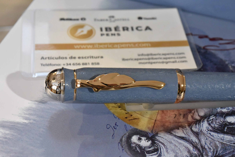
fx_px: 392
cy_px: 78
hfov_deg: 33.4
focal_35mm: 60
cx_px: 118
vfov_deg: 22.6
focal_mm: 60
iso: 11400
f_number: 18
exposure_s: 1/40
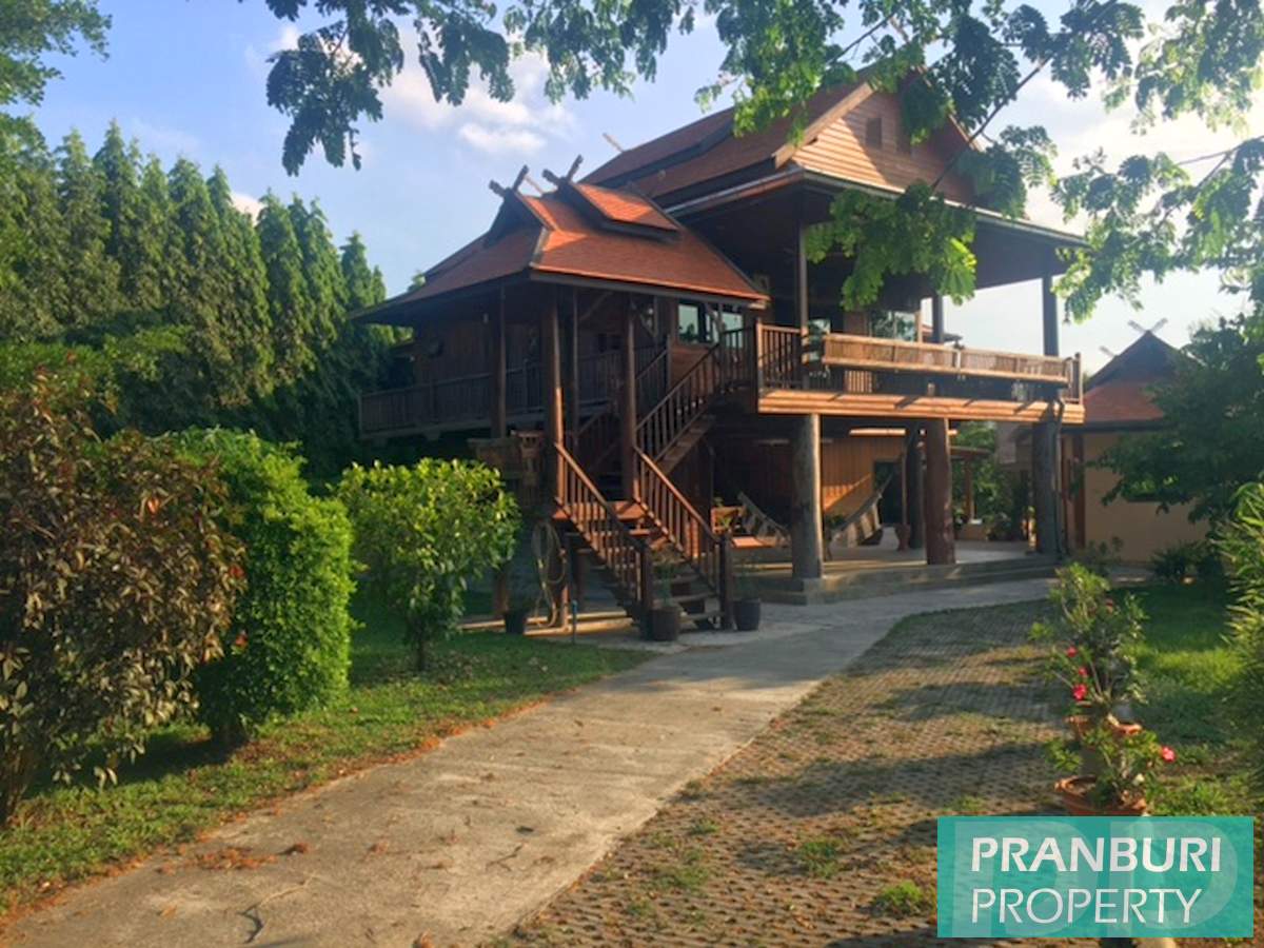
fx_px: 1059
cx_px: 632
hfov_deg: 61.7
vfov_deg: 48.2
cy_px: 474
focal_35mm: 29
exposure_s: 1/860
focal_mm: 4.15
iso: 32
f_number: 2.2
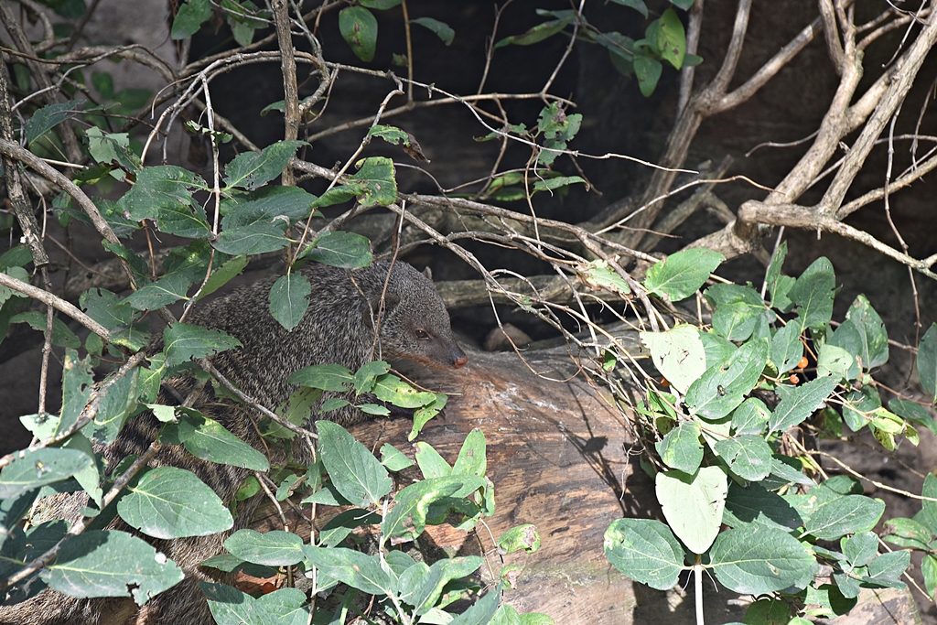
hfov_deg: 16.1
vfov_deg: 10.8
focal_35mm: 128
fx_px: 3319
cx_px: 468
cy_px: 312
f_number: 8
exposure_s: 1/250
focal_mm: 85
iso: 360
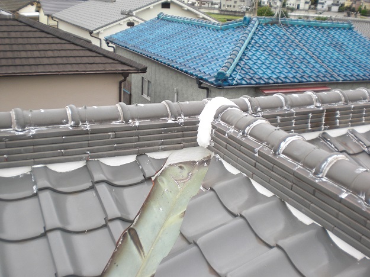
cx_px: 185
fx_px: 406
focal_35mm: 38
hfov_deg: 49.0
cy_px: 138
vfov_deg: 37.7
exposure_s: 1/200
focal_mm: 6.3
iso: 64
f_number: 3.1
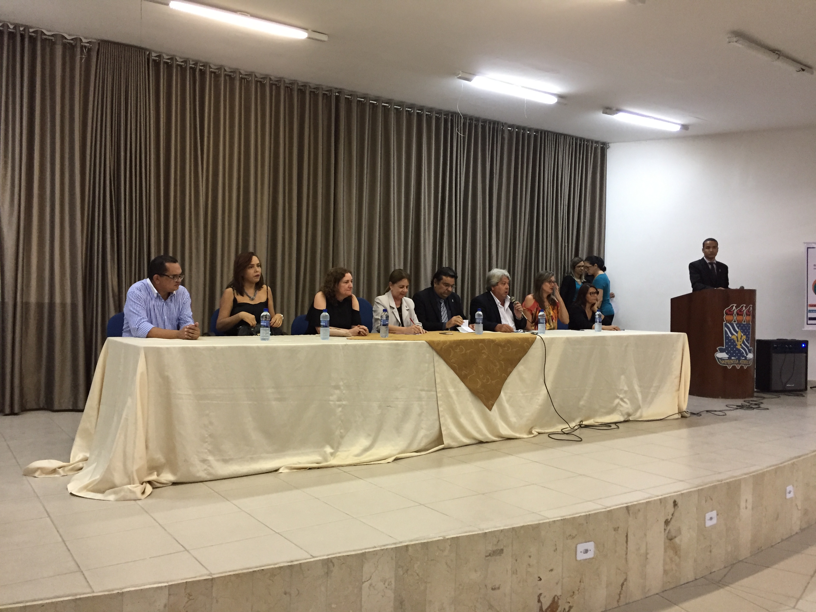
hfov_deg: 61.7
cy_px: 306
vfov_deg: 48.2
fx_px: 684
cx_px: 408
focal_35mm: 29
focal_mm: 4.15
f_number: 2.2
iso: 160
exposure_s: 1/30
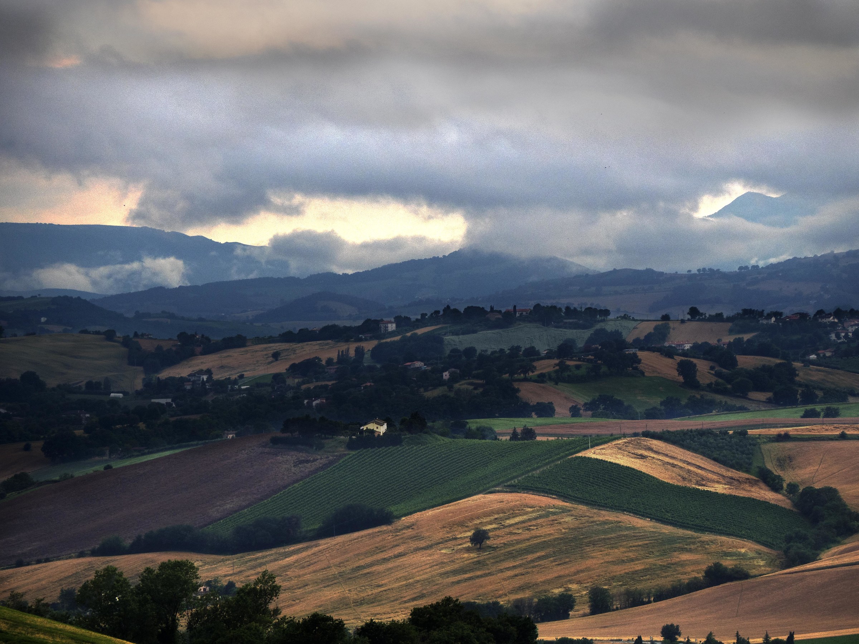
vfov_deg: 5.0
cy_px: 322
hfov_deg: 6.6
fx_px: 7445
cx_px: 430
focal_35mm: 300
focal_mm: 150
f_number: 7.1
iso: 400
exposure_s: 1/640
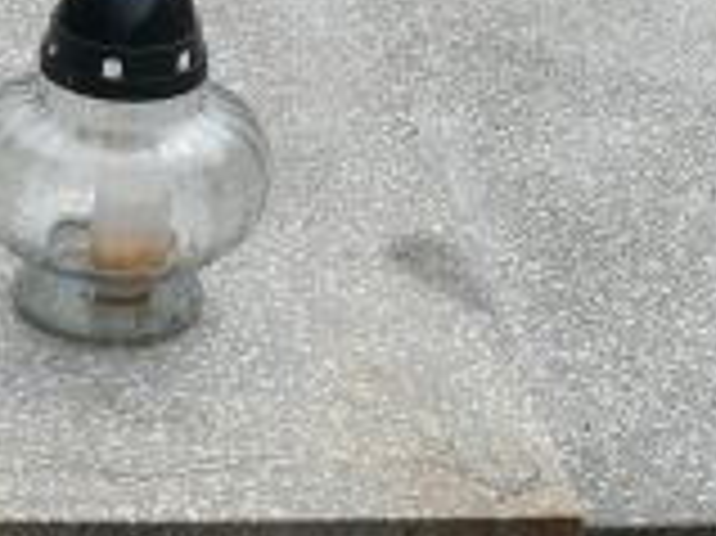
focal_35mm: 141
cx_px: 59
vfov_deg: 10.3
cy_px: -176
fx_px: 2914
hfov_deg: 13.9
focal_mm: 7.4
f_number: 5.6
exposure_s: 1/400
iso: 100
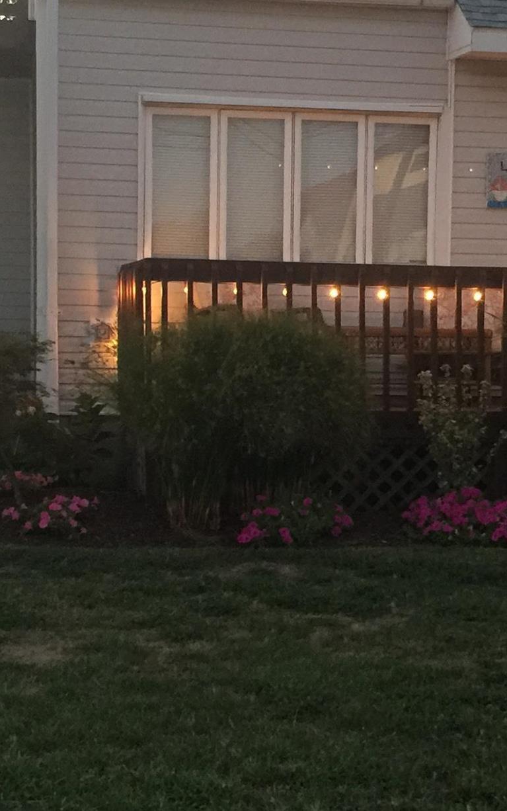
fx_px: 1701
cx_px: 348
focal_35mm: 77
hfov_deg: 16.9
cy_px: 422
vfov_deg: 26.8
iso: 125
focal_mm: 4.15
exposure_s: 1/8
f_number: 2.2
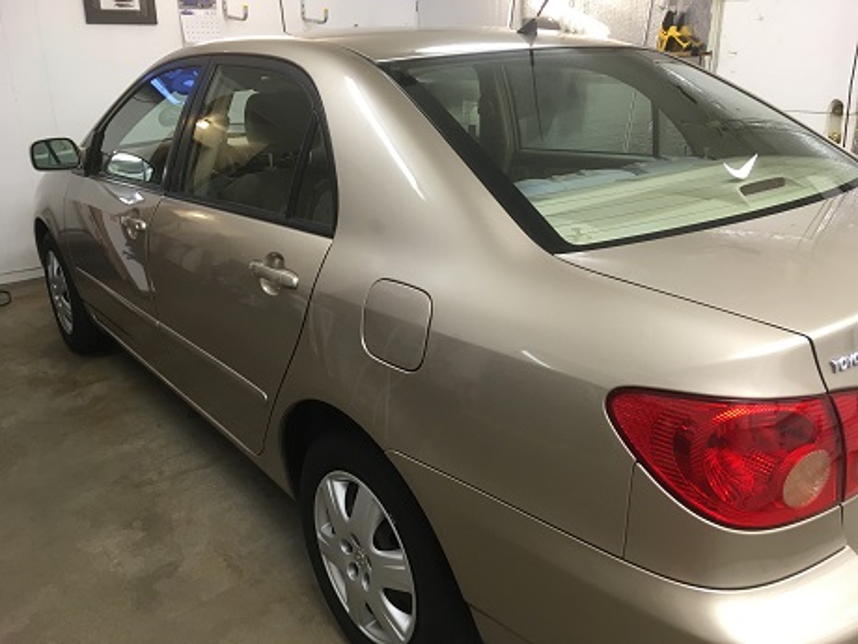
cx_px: 429
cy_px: 322
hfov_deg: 61.7
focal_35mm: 29
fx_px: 719
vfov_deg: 48.2
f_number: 2.2
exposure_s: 1/30
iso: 80
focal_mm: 4.15
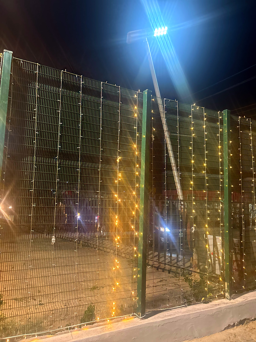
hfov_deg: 53.1
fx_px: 256
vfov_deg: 67.3
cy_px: 171
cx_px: 128
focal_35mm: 26
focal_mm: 5.96
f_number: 1.6
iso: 500
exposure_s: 1/50
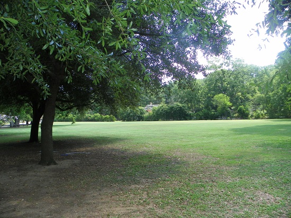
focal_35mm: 26
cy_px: 109
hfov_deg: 67.3
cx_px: 146
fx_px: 218
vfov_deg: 53.0
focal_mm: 4.6
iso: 64
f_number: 4
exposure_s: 1/160
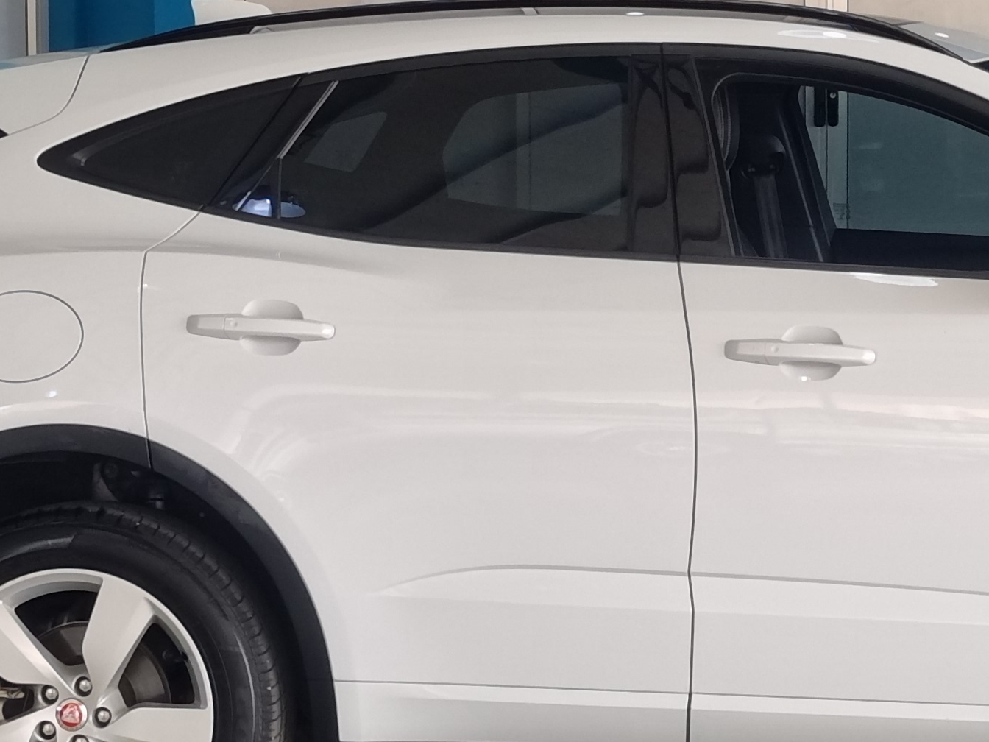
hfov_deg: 24.5
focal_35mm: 78
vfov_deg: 18.8
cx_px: 843
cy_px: 184
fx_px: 2229
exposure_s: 1/100
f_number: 1.8
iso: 50
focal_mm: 5.4
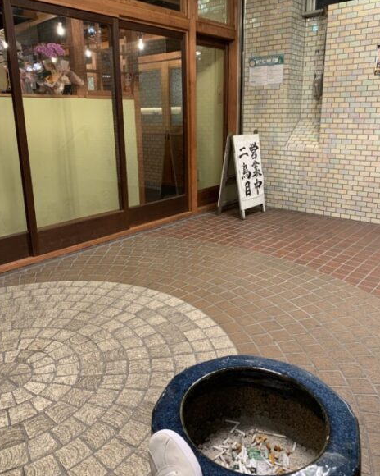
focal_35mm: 28
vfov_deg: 62.1
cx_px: 188
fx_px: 394
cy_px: 220
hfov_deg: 51.5
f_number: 1.8
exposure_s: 1/60
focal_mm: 4.25
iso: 160
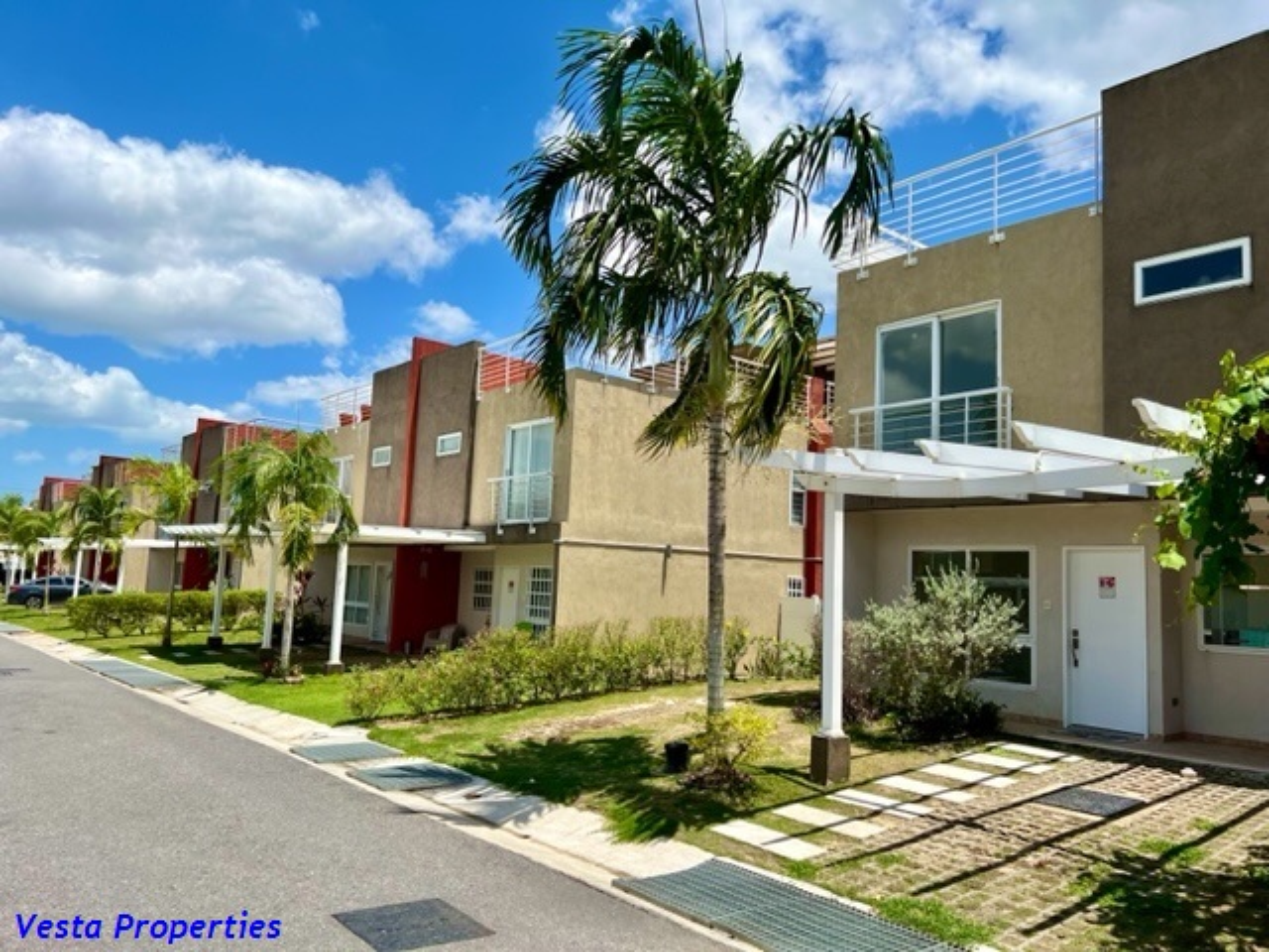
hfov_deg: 67.3
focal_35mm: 26
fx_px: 953
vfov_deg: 53.1
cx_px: 634
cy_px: 476
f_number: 1.5
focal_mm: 5.7
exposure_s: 1/4831
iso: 50
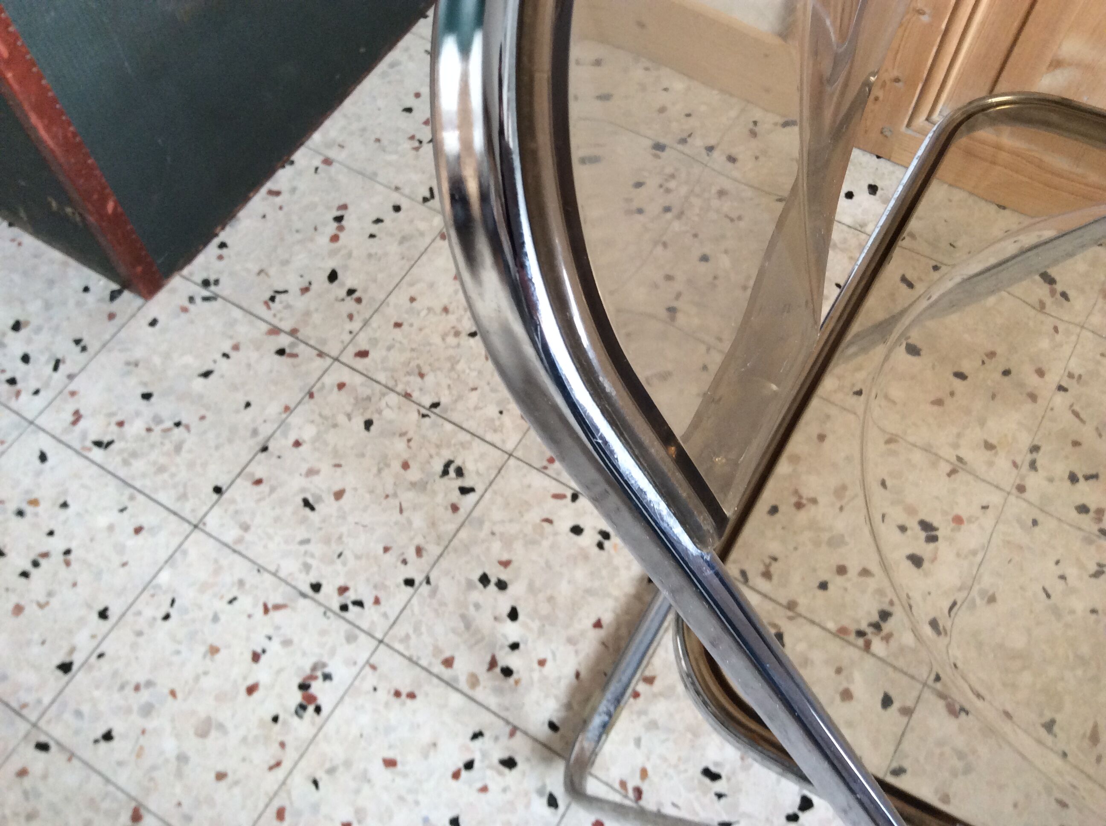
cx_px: 553
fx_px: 1021
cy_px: 413
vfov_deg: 44.1
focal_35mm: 32
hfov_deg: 56.9
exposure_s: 1/25
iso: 80
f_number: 2.4
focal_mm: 3.3
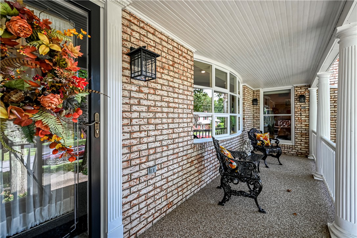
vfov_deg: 81.1
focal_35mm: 14
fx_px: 139
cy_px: 119
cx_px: 178
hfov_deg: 104.3
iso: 1600
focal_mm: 14
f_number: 8
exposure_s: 1/100
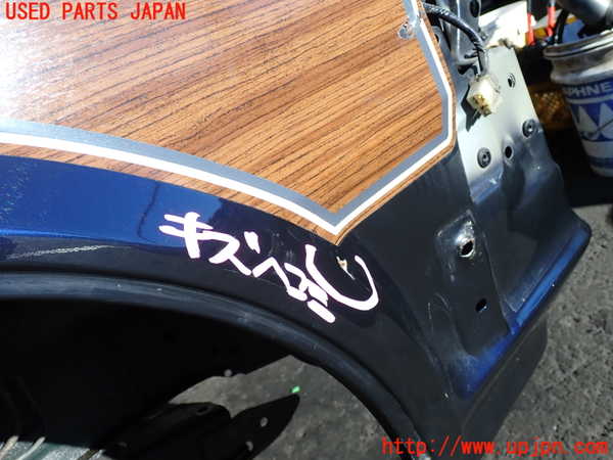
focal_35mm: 32
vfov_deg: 44.2
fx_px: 567
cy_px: 230
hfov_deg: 56.8
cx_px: 306
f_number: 3.2
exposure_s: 1/400
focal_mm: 5.79
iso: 100
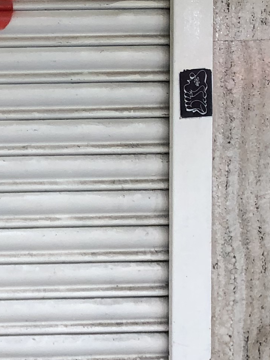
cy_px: 140
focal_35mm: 117
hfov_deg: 11.4
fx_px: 1217
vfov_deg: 16.8
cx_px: -281
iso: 32
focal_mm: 4
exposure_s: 1/120
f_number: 1.8
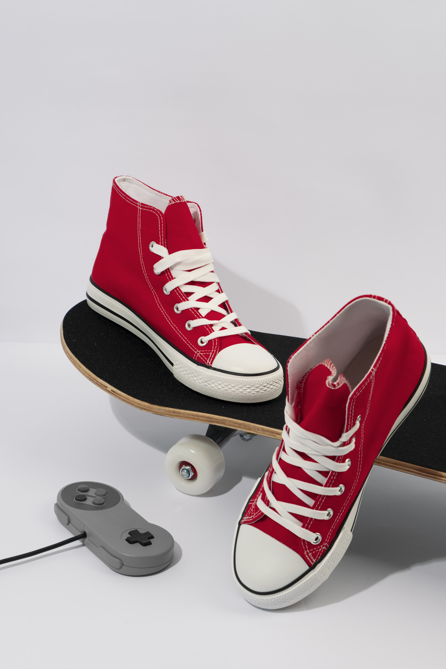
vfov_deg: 31.4
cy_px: 334
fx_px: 1189
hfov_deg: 21.2
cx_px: 223
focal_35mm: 64
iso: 160
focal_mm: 42.9
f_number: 9
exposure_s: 1/80
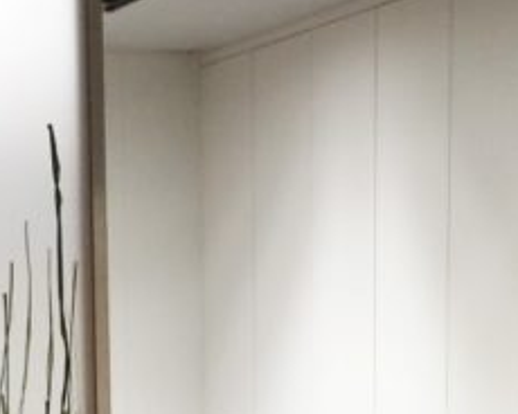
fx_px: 1932
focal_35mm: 126
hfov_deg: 15.3
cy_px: 677
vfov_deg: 11.6
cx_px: 241
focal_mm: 4.15
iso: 80
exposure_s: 1/30
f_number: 2.2
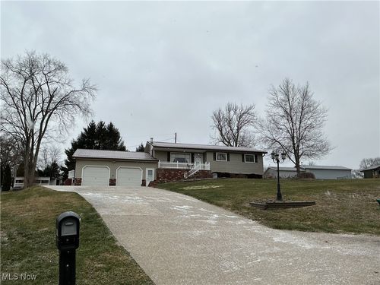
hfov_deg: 61.7
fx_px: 318
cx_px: 190
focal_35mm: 29
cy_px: 142
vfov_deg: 48.2
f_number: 1.8
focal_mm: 3
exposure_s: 1/303
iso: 25
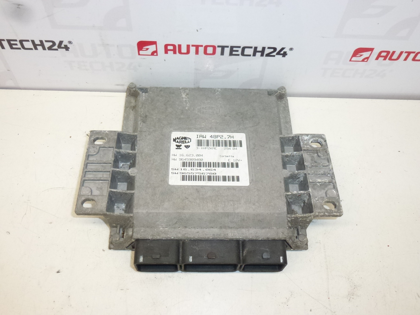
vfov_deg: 46.8
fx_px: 364
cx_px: 210
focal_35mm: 30
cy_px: 158
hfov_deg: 60.0
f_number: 3.5
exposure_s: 1/320
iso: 400
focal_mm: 5.4
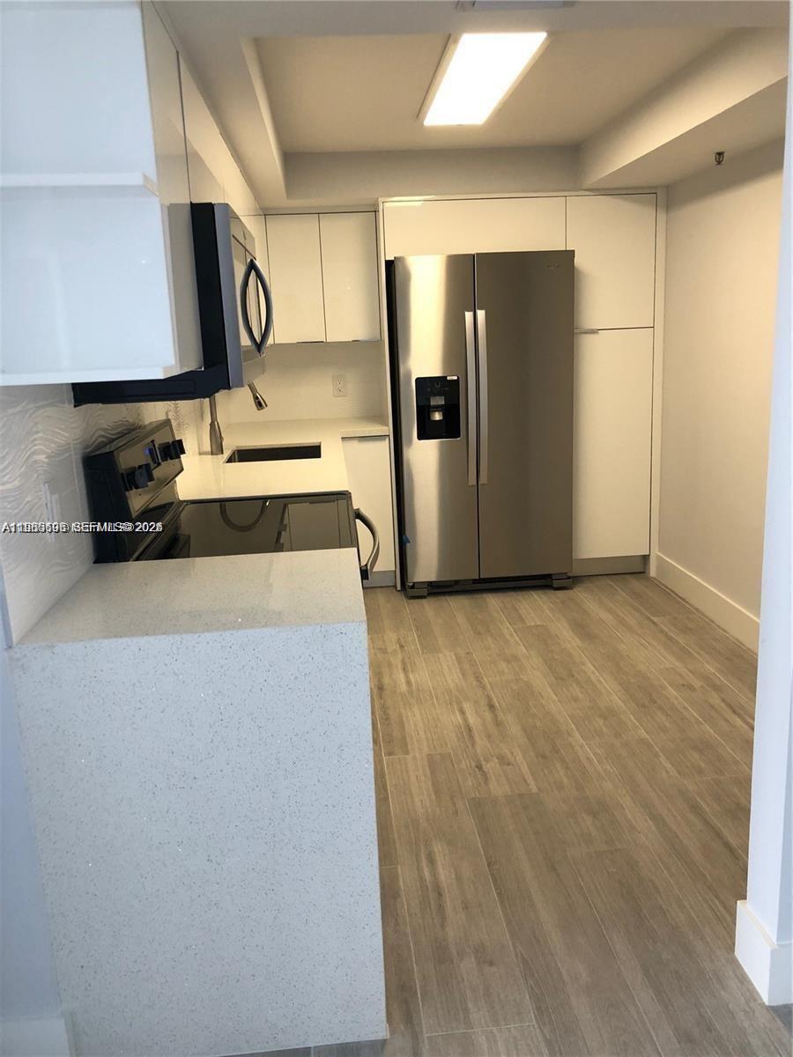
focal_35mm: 28
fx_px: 855
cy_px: 528
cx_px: 396
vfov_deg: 63.4
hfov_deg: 49.7
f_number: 1.8
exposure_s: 1/30
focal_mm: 3.99
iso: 25
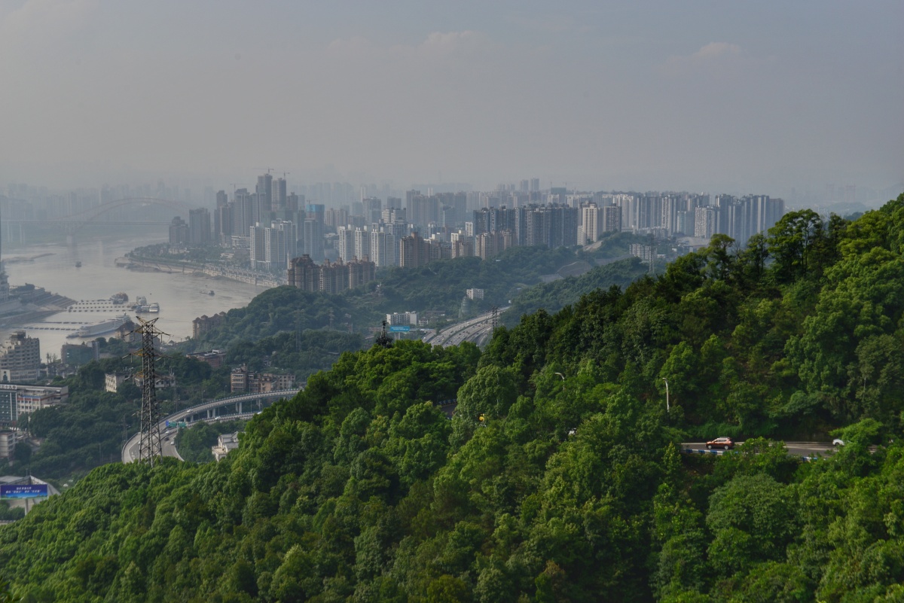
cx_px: 452
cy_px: 302
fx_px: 1256
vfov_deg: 27.0
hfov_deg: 39.6
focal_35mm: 50
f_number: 8
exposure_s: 1/400
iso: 100
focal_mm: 50
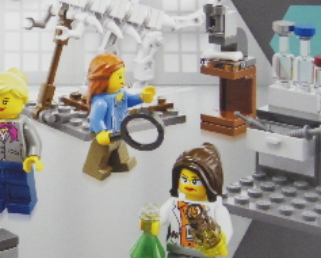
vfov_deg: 19.4
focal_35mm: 79
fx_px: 751
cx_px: 56
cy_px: 133
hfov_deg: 23.7
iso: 1000
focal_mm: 5.9
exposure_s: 1/50
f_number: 4.5
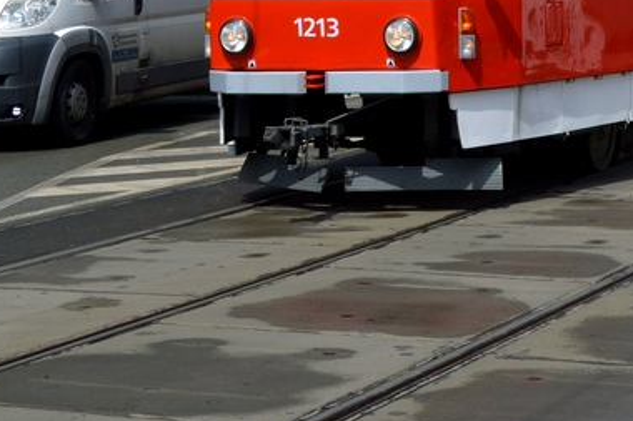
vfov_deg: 10.7
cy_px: -227
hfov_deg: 16.5
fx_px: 2162
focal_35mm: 123
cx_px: 550
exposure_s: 1/400
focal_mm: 26
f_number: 10
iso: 200
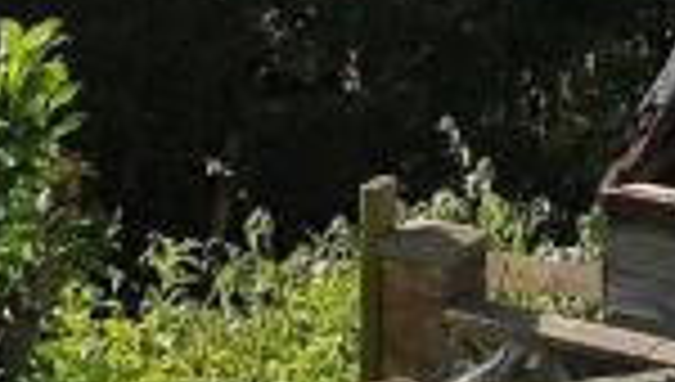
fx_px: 3729
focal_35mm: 208
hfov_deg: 10.3
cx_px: 369
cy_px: -856
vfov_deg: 5.4
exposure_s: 1/500
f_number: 7.1
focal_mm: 14
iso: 200
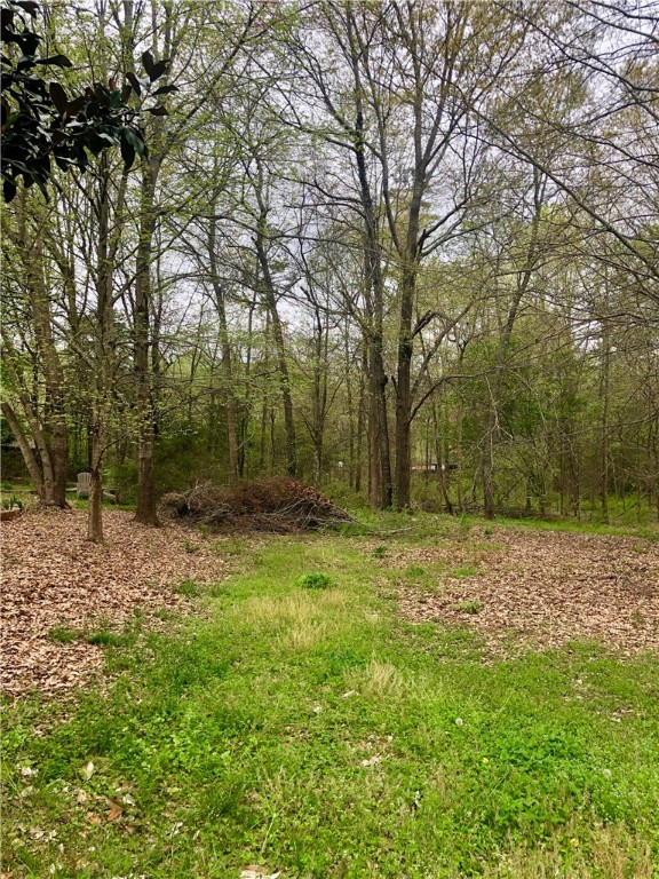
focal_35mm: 28
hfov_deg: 49.7
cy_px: 440
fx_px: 711
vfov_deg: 63.4
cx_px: 330
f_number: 1.8
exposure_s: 1/269
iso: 20
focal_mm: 4
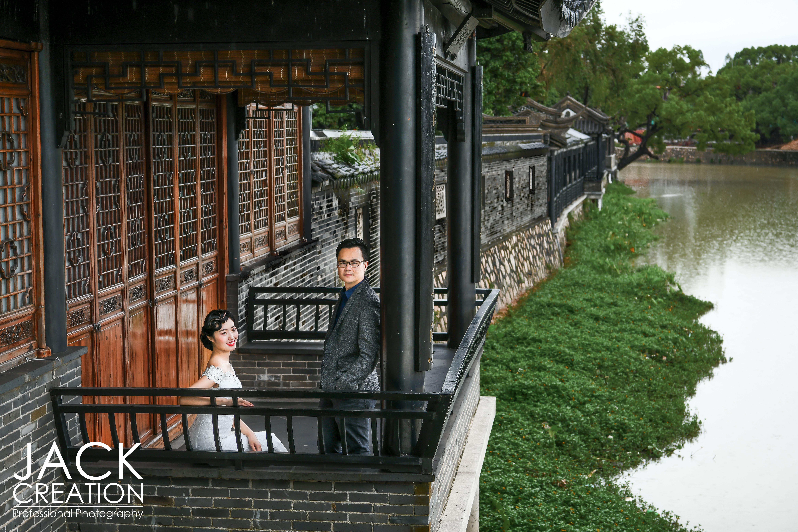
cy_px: 266
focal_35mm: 58
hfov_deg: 34.5
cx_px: 399
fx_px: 1286
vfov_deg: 23.4
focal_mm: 58
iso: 400
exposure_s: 1/250
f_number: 4.5
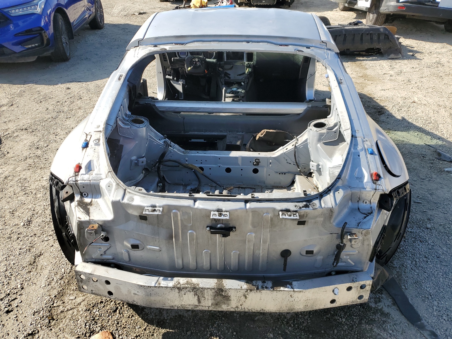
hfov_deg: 67.3
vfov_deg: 53.1
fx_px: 339
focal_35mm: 26
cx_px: 226
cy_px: 170
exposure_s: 1/1667
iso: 50
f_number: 1.5
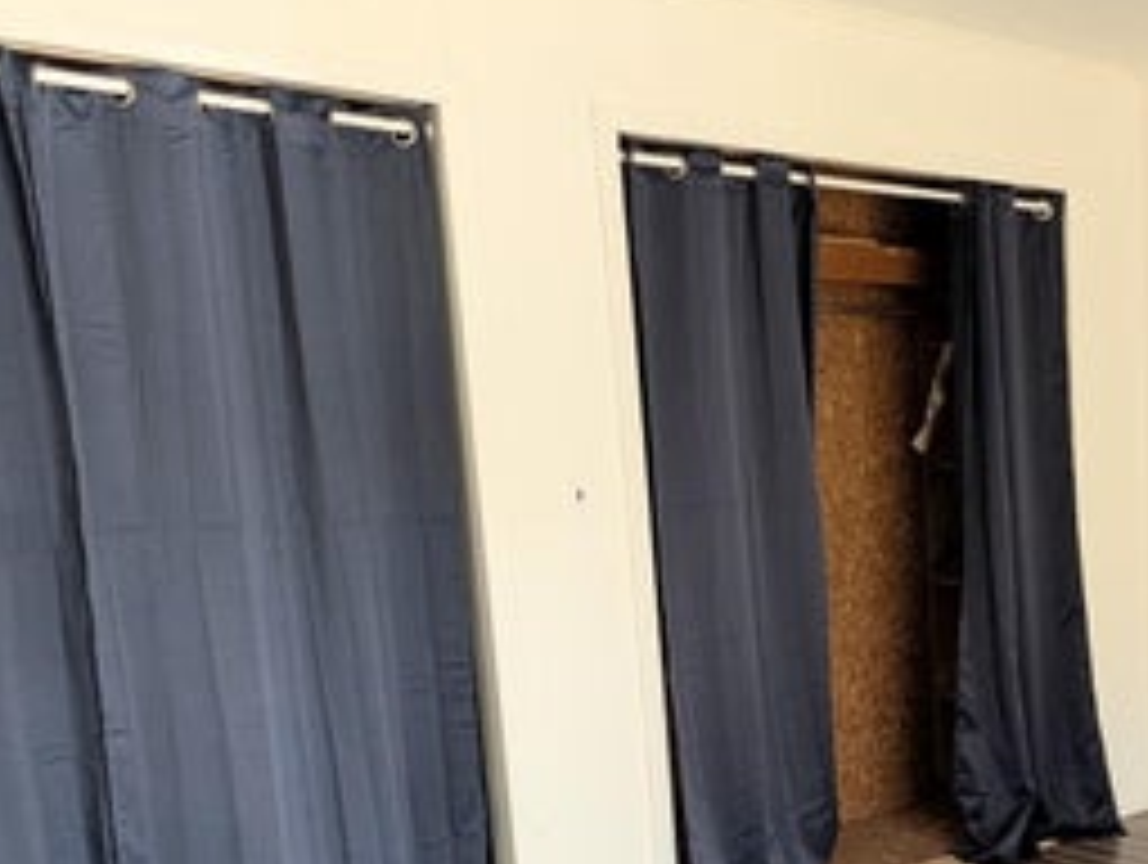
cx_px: 1103
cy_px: 693
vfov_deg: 34.9
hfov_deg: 41.6
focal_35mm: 40
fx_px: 1328
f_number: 1.95
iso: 39
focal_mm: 2.23
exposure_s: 1/57
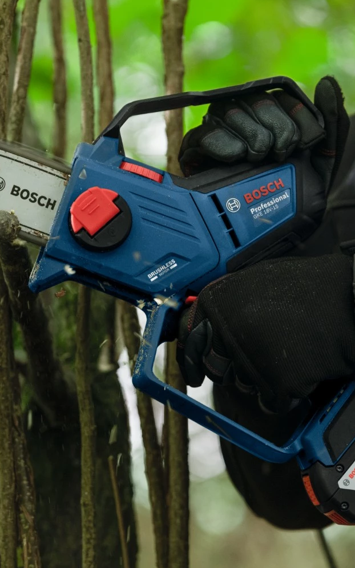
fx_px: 2830
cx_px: 76
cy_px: 284
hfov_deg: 7.2
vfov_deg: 11.4
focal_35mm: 183
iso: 1600
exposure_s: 1/160
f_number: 2.8
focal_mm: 119
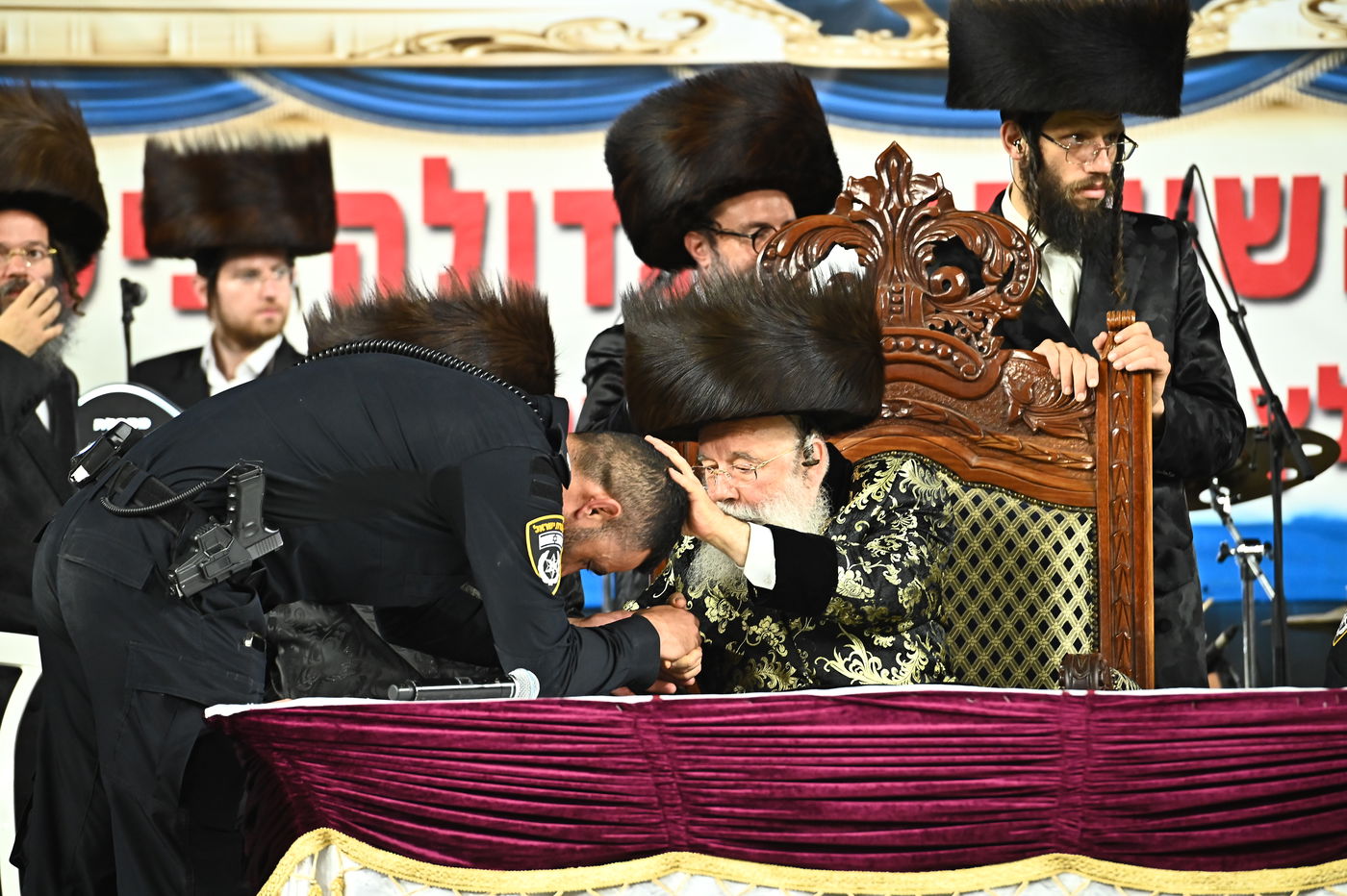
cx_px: 674
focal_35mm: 200
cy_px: 448
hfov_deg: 10.3
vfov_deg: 6.9
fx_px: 7479
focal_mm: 200
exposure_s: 1/160
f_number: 5
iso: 3200
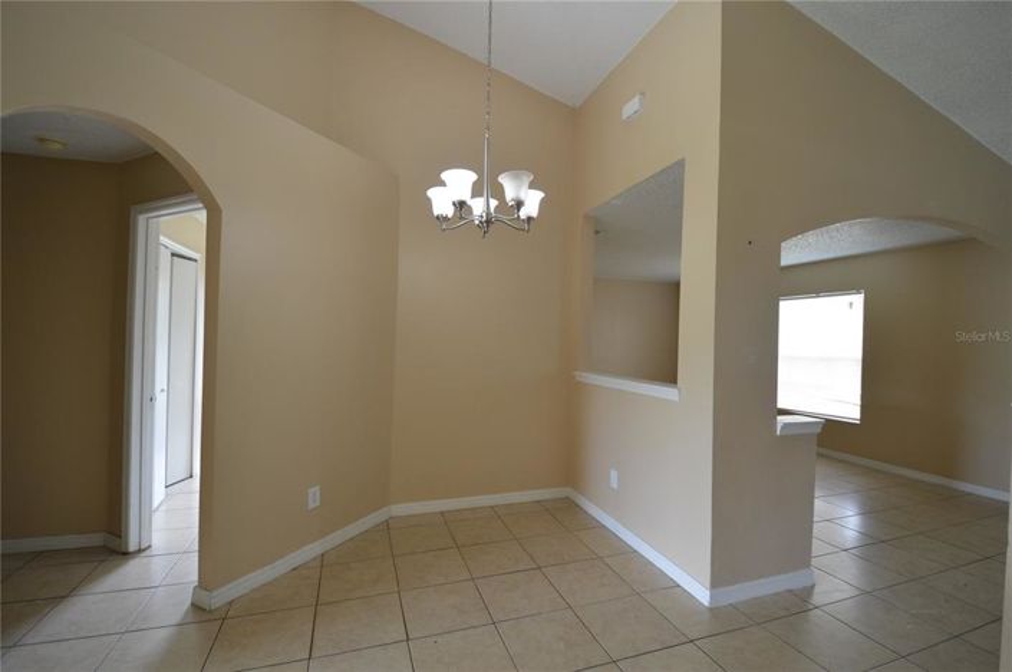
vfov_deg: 77.2
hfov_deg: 100.5
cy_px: 336
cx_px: 506
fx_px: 421
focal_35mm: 15
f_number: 3.5
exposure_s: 1/60
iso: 450
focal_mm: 10
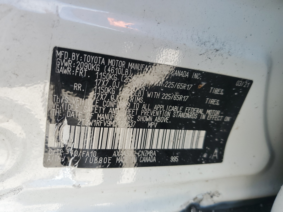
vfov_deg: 53.1
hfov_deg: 67.3
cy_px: 106
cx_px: 142
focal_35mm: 26
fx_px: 213
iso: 50
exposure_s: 1/333
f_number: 1.5
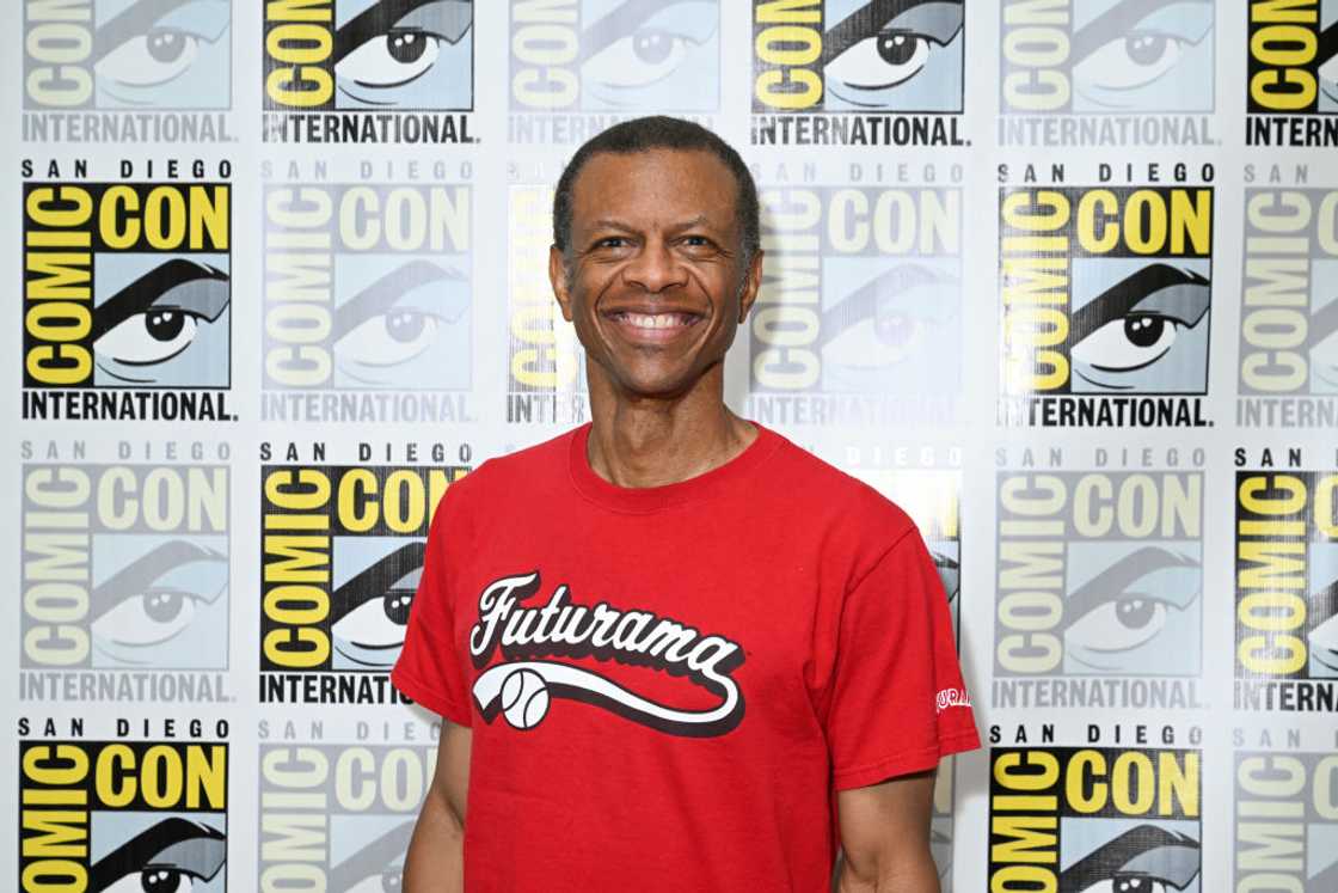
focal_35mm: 70
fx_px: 2602
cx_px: 669
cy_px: 446
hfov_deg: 28.8
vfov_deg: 19.5
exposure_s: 1/200
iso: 1250
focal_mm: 70
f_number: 6.3
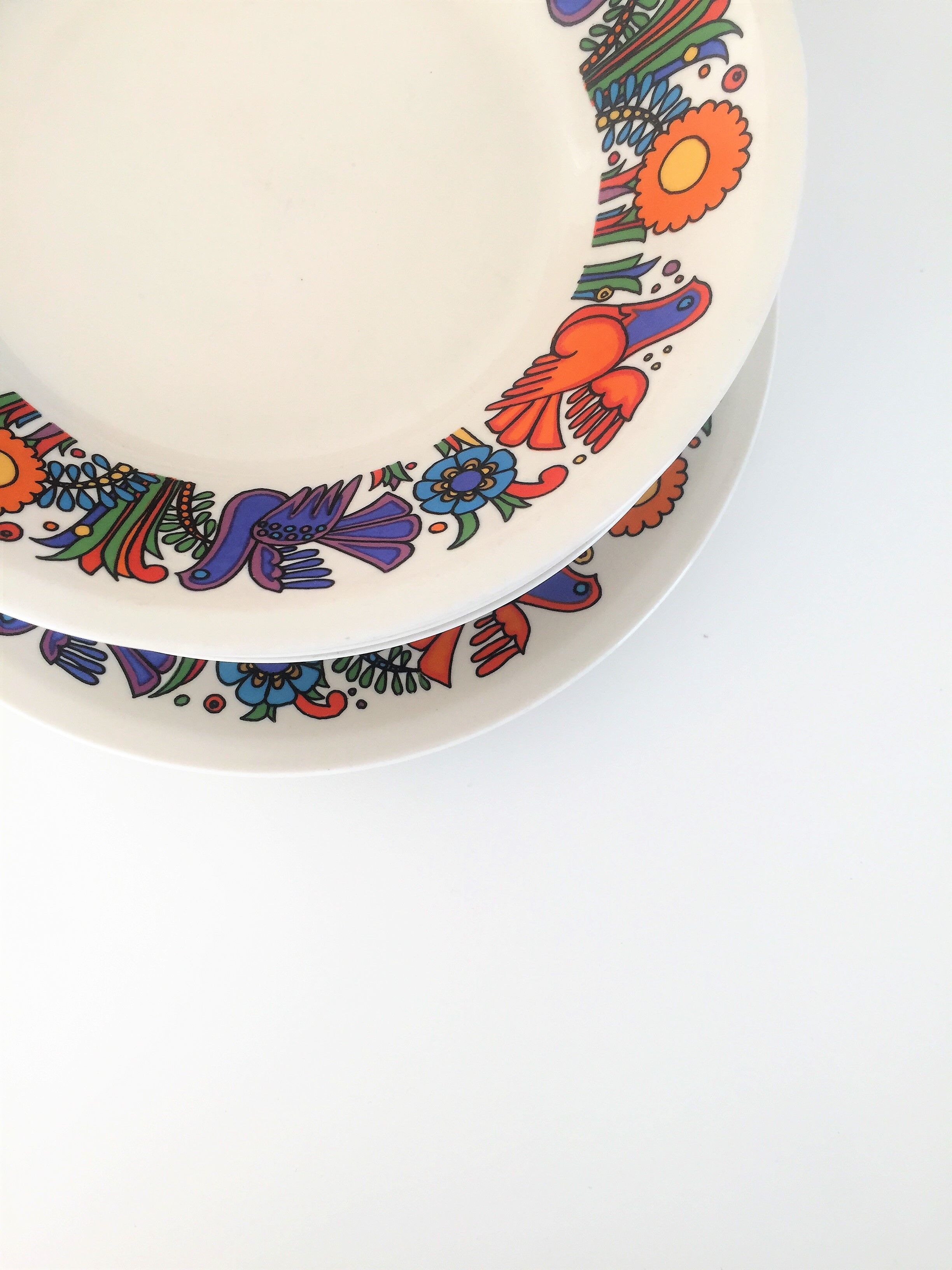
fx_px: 1063
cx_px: 476
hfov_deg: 48.2
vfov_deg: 61.7
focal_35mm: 29
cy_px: 635
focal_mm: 4.15
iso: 50
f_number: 2.2
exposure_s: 1/100
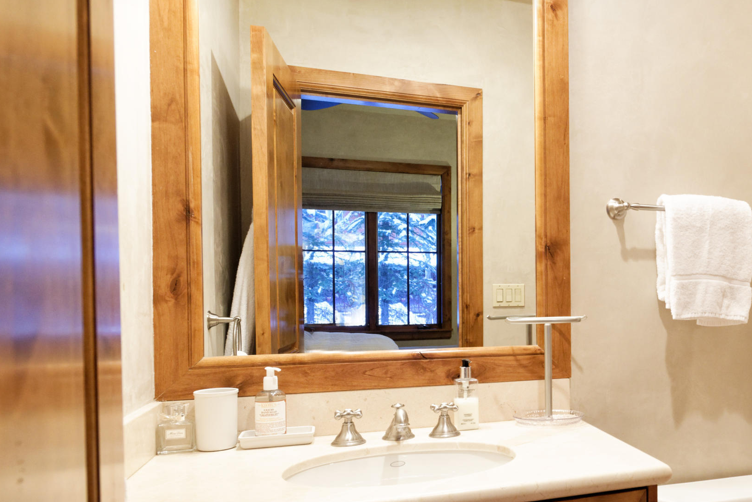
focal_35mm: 35
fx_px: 731
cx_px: 672
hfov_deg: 48.8
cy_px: 304
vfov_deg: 37.7
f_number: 6.3
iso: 1000
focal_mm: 19
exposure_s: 1/500
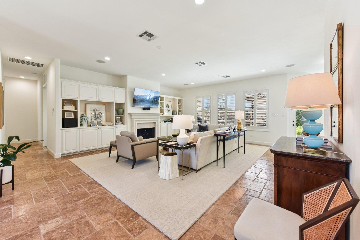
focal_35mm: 14
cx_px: 180
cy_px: 120
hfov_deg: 104.3
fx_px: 140
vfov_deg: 81.2
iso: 200
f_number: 8
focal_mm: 14
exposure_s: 1/15
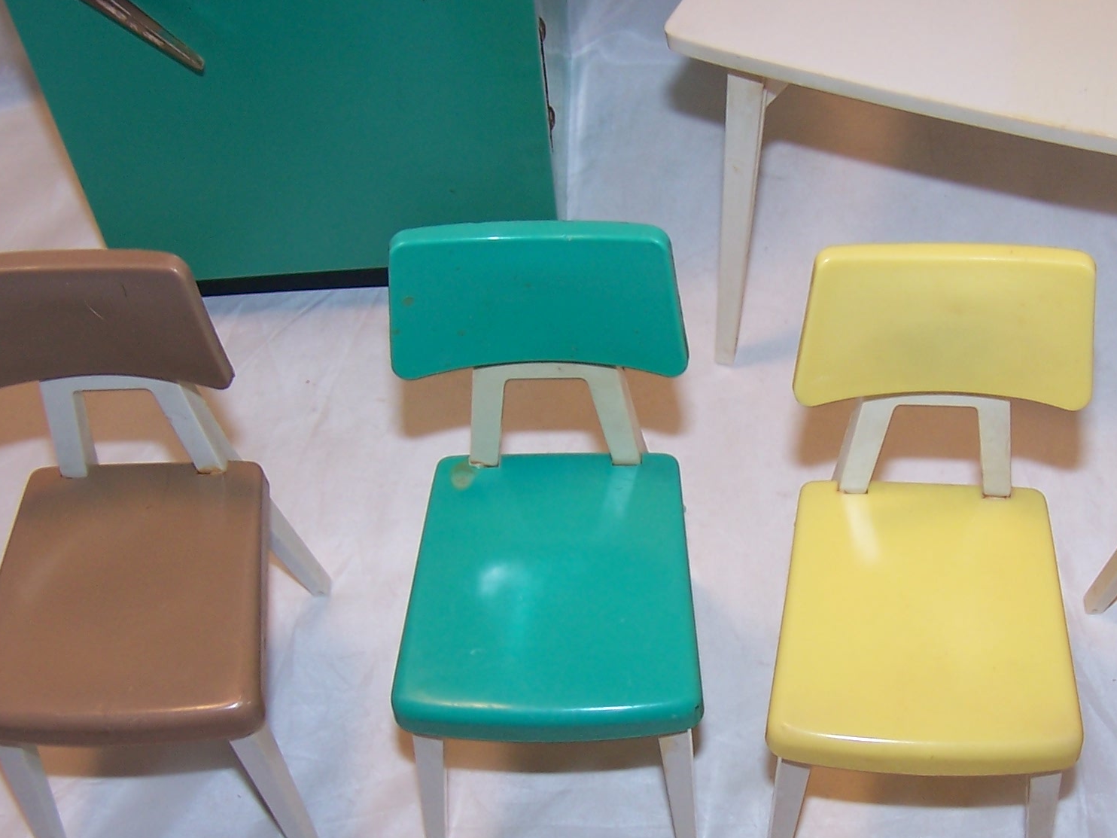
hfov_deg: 32.5
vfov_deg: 24.7
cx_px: 728
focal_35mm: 59
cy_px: 565
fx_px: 1904
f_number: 2.8
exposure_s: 1/60
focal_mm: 6.3
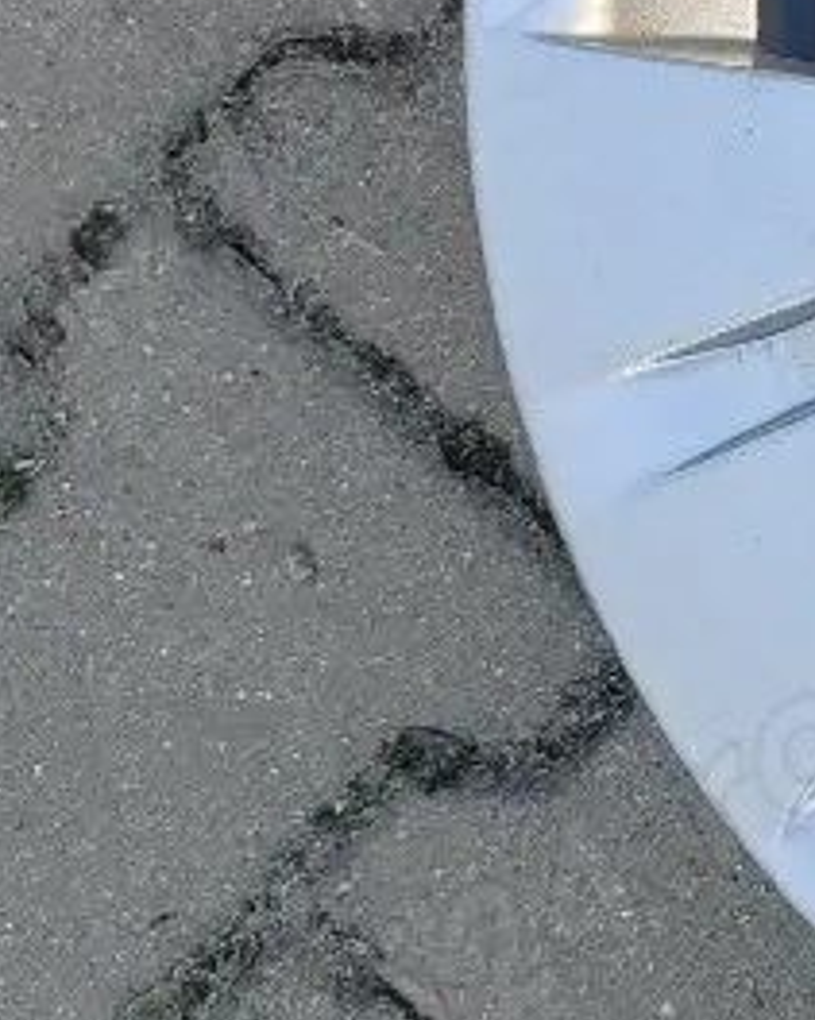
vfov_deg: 18.7
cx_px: 1703
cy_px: 27
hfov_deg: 13.0
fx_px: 3017
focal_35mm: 100
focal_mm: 5.52
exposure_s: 1/250
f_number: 1.9
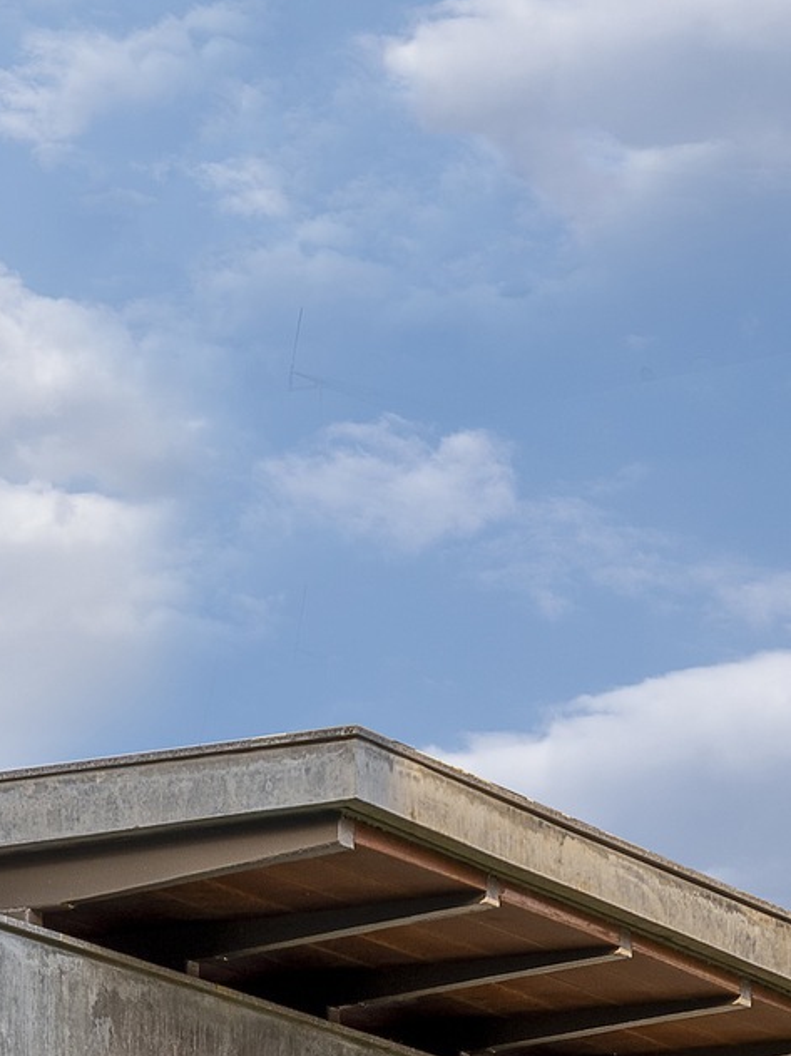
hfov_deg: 8.8
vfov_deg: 11.5
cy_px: 1134
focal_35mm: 169
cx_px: 242
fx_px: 5151
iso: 100
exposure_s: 1/220
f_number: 6.4
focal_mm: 50
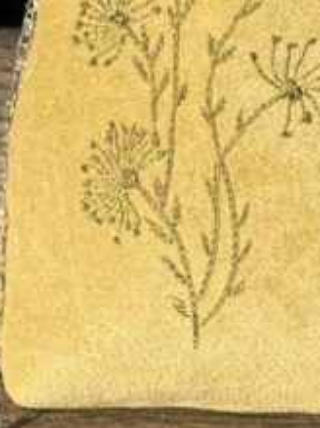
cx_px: 295
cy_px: 25
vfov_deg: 4.5
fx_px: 5416
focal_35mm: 439
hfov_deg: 3.4
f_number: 2.8
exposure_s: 1/759
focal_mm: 15.66
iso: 64
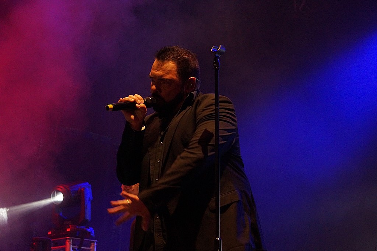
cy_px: 126
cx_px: 188
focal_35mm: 112
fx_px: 1178
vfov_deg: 12.2
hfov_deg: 18.2
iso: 3200
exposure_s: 1/100
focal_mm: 75
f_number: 4.5
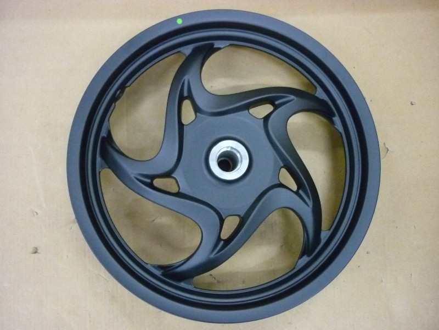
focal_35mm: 33
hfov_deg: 55.4
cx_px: 220
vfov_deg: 42.9
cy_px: 165
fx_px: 419
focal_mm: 5.5
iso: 800
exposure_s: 1/20
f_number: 2.8
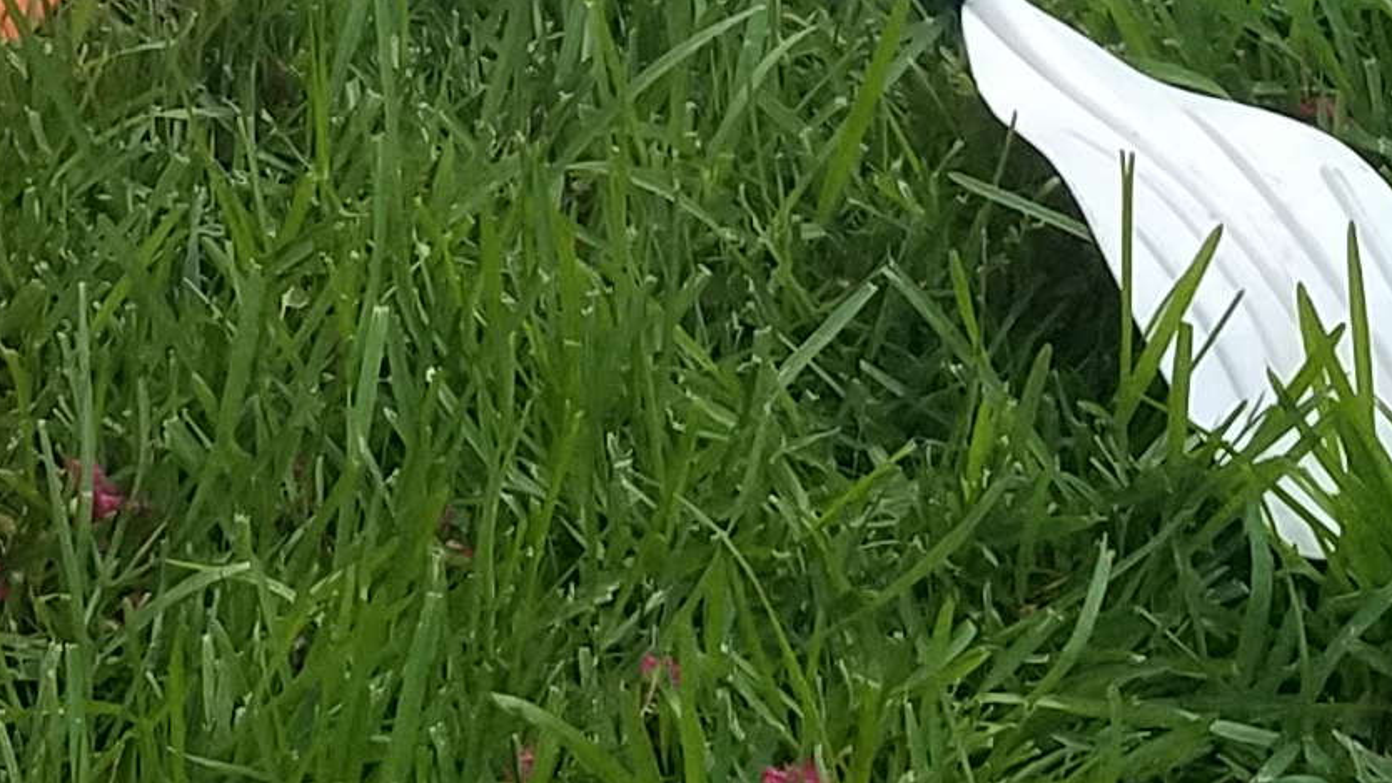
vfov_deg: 8.8
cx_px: 312
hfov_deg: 15.6
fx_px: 5056
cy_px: -124
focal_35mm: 137
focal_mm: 4.2
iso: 200
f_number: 1.7
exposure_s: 1/60
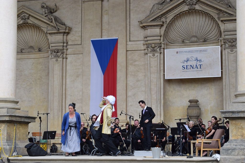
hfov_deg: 24.6
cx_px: 122
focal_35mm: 82
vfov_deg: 16.6
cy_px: 82
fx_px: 561
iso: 400
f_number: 8
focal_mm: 55
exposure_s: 1/250
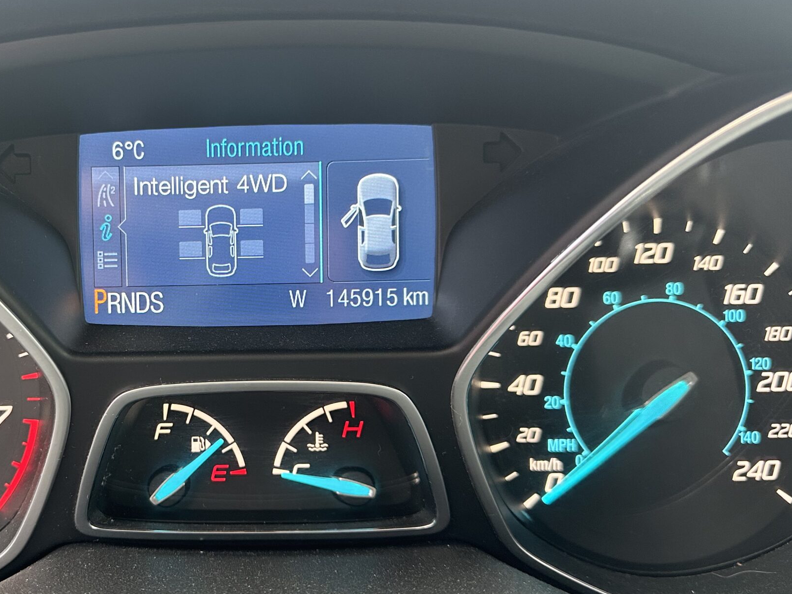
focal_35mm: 38
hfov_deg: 47.6
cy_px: 333
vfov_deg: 37.7
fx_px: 869
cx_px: 224
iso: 250
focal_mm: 6.86
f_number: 1.78
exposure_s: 1/94
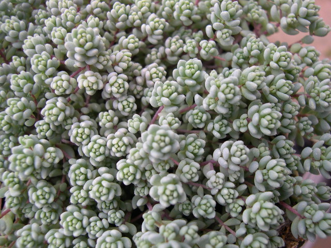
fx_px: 363
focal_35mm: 38
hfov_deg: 49.0
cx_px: 166
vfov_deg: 37.7
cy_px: 124
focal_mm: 8
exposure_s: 1/273
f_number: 2.8
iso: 100
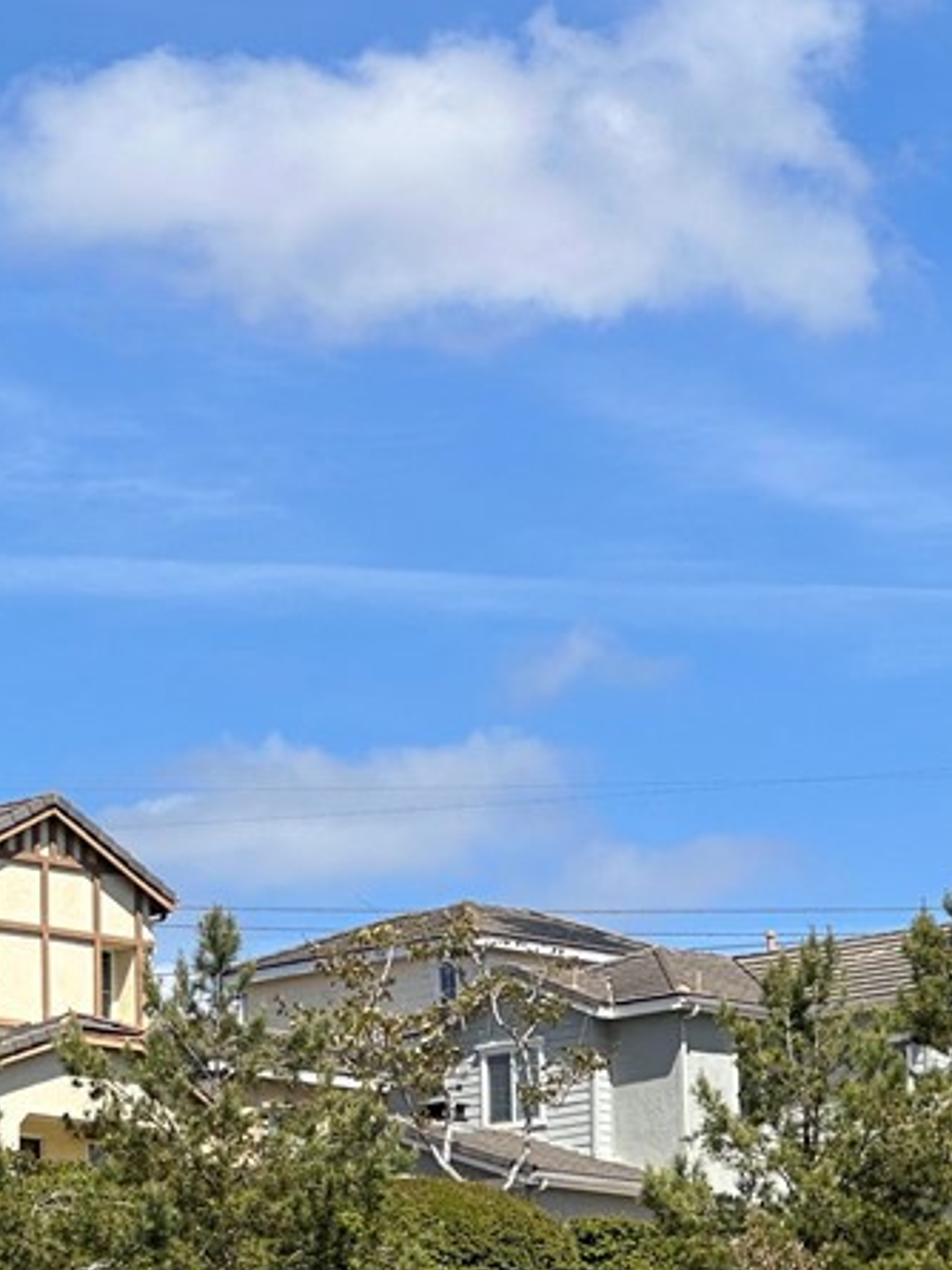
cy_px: 816
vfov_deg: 11.2
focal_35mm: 177
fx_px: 6487
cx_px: 302
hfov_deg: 8.4
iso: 32
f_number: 2.8
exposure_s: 1/786
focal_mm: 9
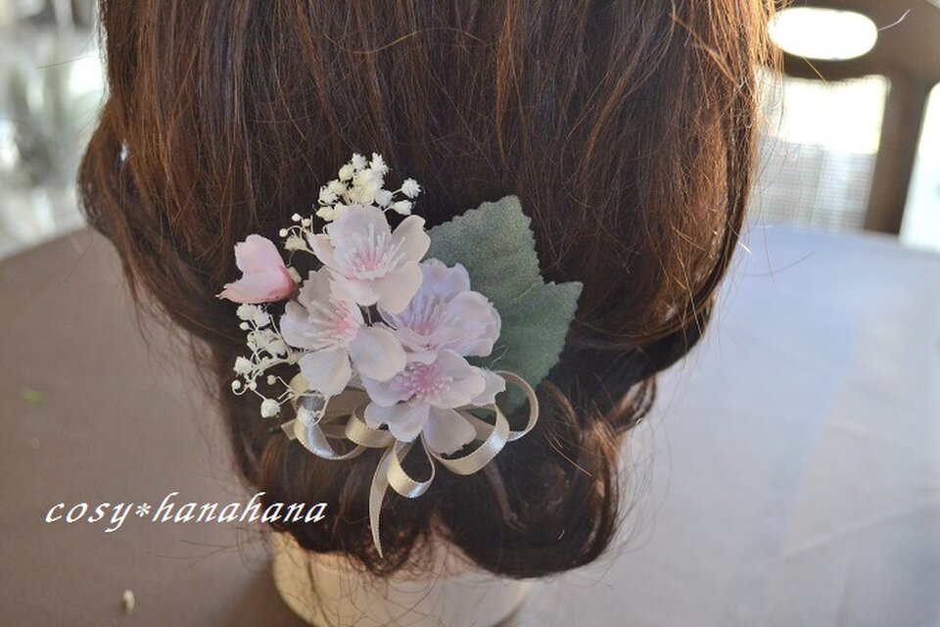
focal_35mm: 42
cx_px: 470
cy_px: 314
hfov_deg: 46.4
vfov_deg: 31.9
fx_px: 1097
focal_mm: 28
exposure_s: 1/60
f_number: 4.5
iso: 1400
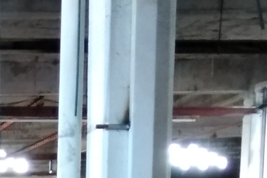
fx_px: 1053
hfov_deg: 13.7
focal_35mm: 142
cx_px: -110
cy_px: 502
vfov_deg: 8.4
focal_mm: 3.63
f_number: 1.8
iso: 867
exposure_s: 1/15
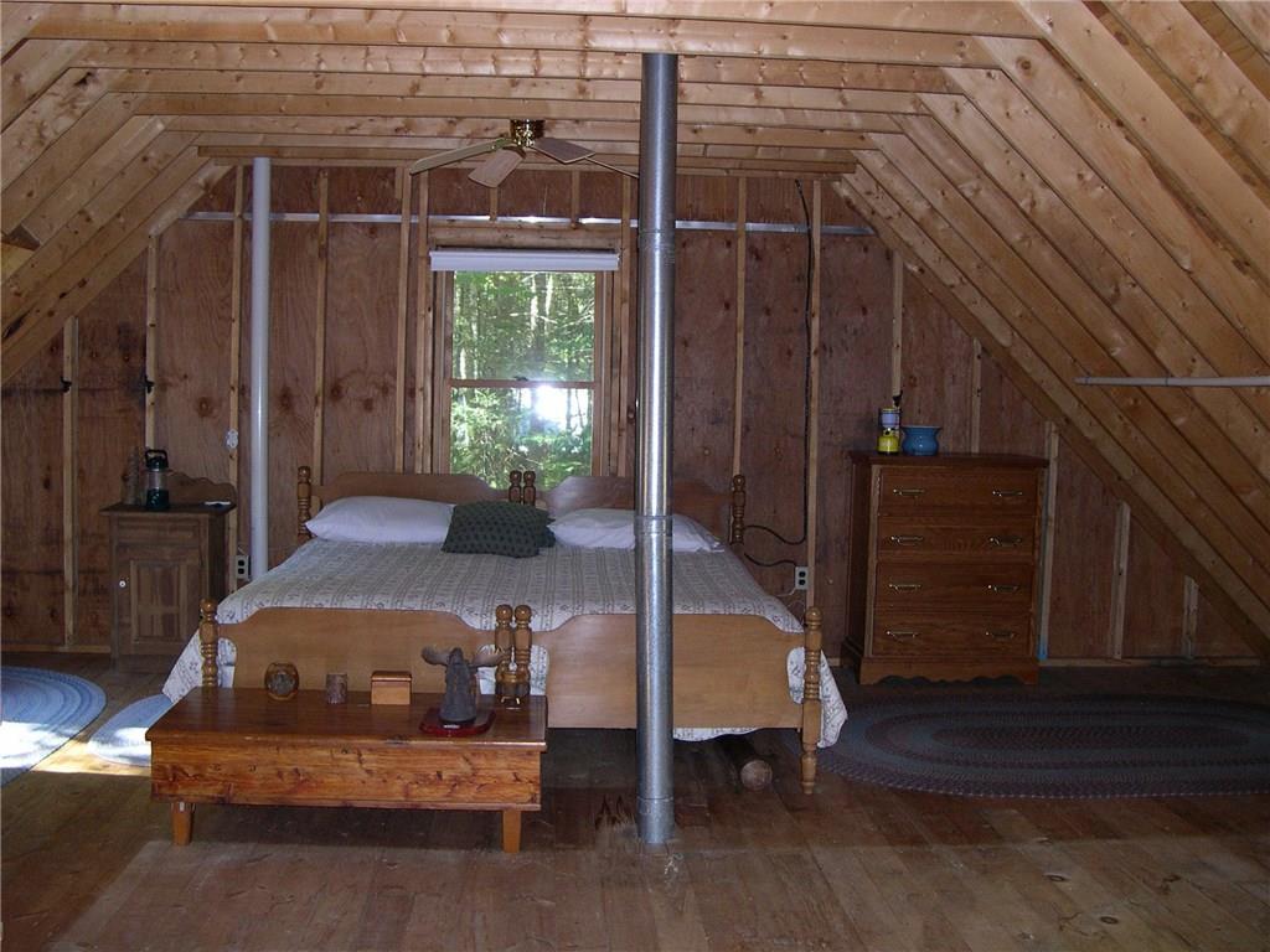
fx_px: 1394
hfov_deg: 49.0
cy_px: 476
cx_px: 635
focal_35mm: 38
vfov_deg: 37.7
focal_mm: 8
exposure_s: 1/60
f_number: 2.8
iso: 315
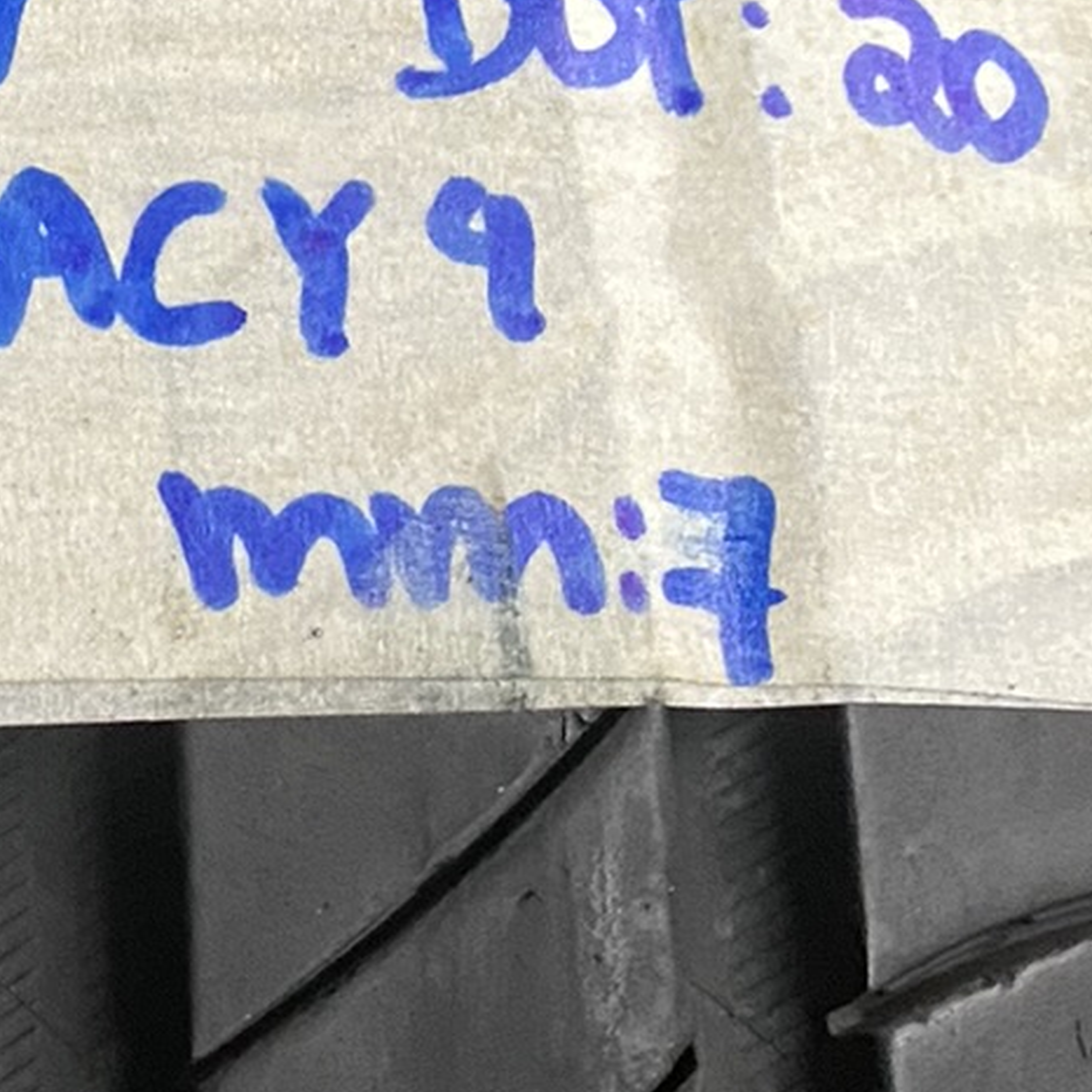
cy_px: -73
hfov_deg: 16.3
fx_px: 3605
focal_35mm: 101
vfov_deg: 16.8
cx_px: -316
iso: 500
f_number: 1.8
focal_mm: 4.25
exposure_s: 1/60
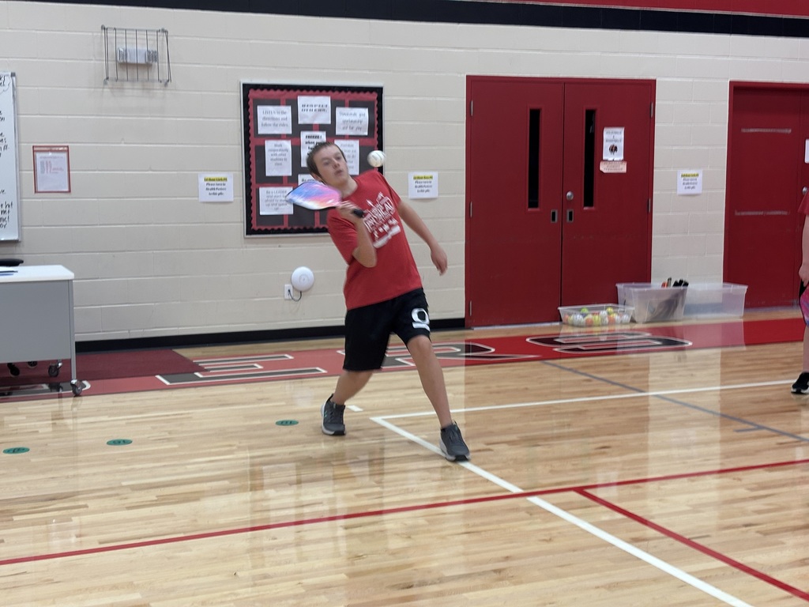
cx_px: 404
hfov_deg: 36.8
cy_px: 304
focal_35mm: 52
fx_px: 1215
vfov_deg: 28.0
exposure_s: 1/60
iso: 50
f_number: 1.6
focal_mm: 5.96
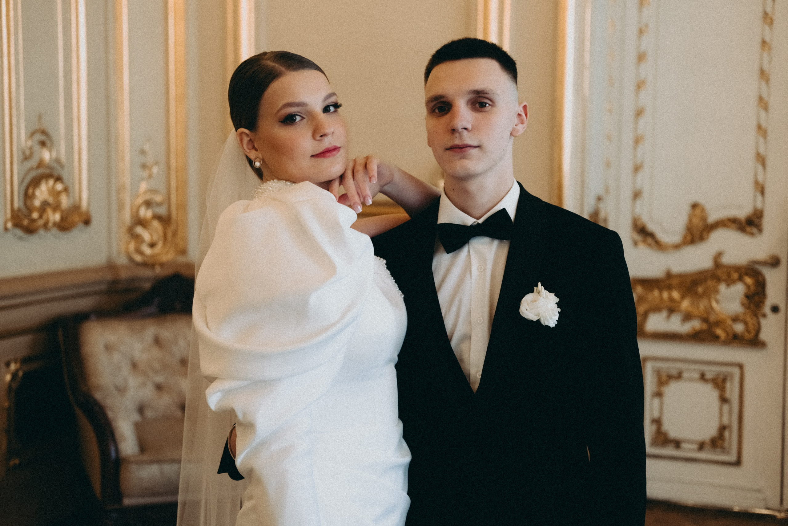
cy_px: 263
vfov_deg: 25.5
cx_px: 394
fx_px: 1160
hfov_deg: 37.5
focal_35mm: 53
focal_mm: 35
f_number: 2
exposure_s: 1/160
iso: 800
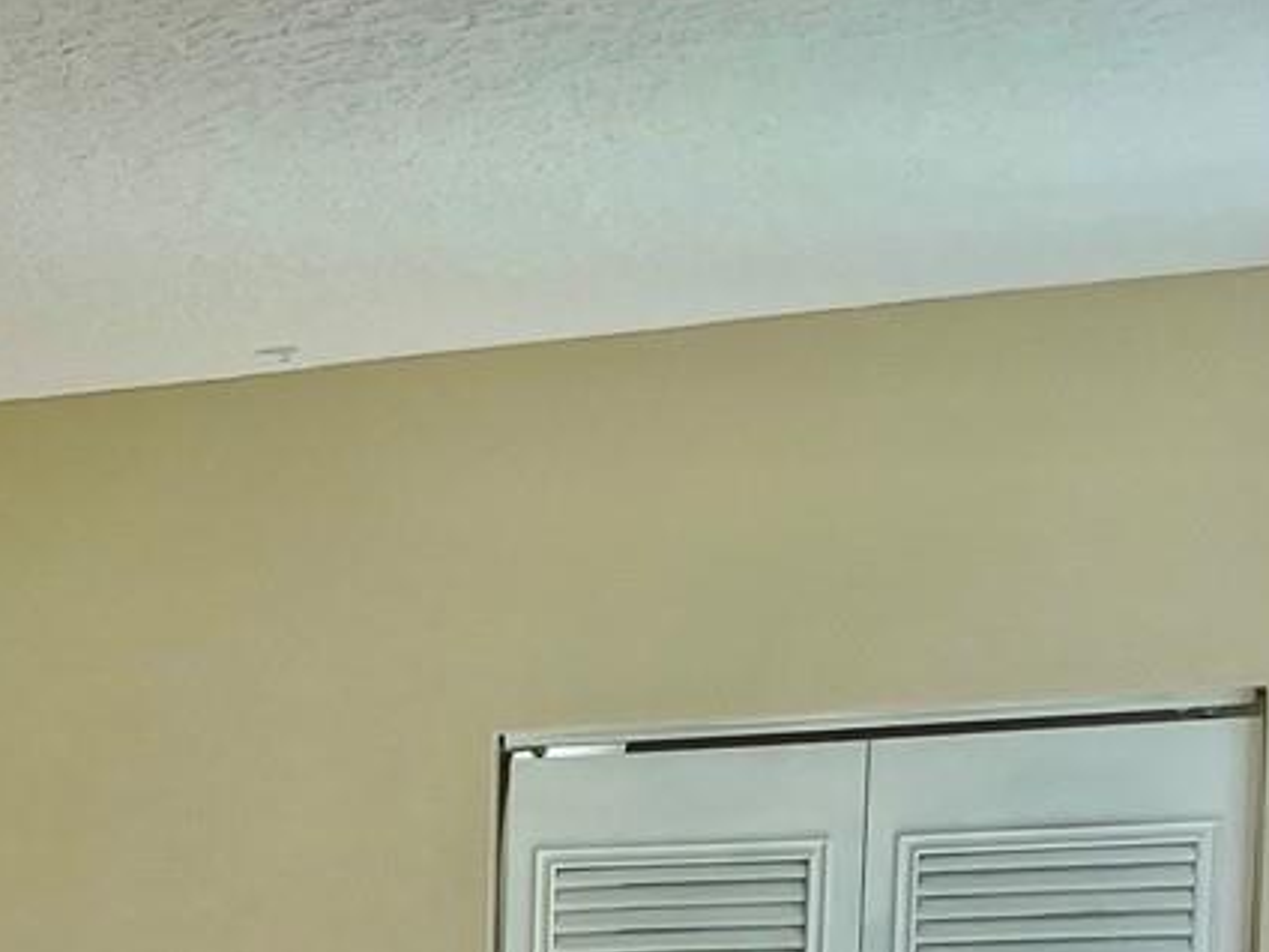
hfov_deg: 17.8
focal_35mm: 98
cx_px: -655
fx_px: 3593
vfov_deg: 14.0
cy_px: 1476
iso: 50
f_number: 1.6
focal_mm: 5.1
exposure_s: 1/120
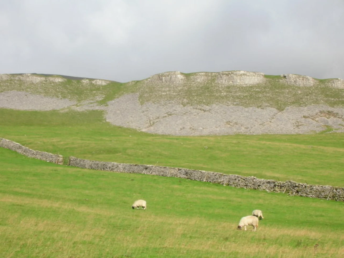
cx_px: 172
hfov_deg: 21.8
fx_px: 894
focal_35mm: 90
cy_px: 129
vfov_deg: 16.4
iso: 50
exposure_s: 1/97.7
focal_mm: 15
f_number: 7.6
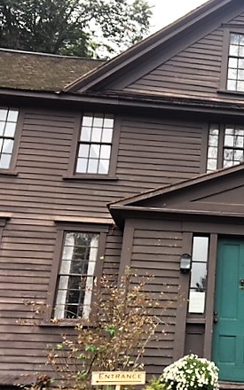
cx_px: 238
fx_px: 447
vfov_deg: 47.2
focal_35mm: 42
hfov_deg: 28.8
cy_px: 194
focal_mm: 4.15
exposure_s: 1/120
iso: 25
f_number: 2.2
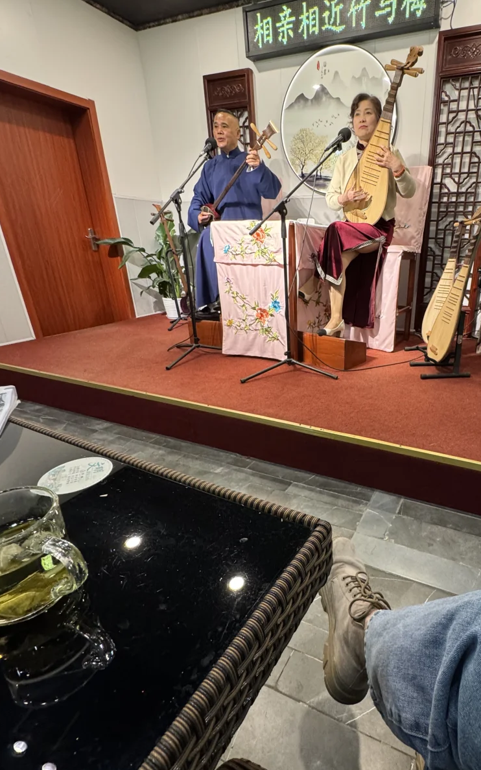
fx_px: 377
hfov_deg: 62.2
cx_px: 346
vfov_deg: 91.1
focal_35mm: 18
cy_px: 389
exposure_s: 1/52
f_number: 2.2
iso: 320
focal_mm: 2.22
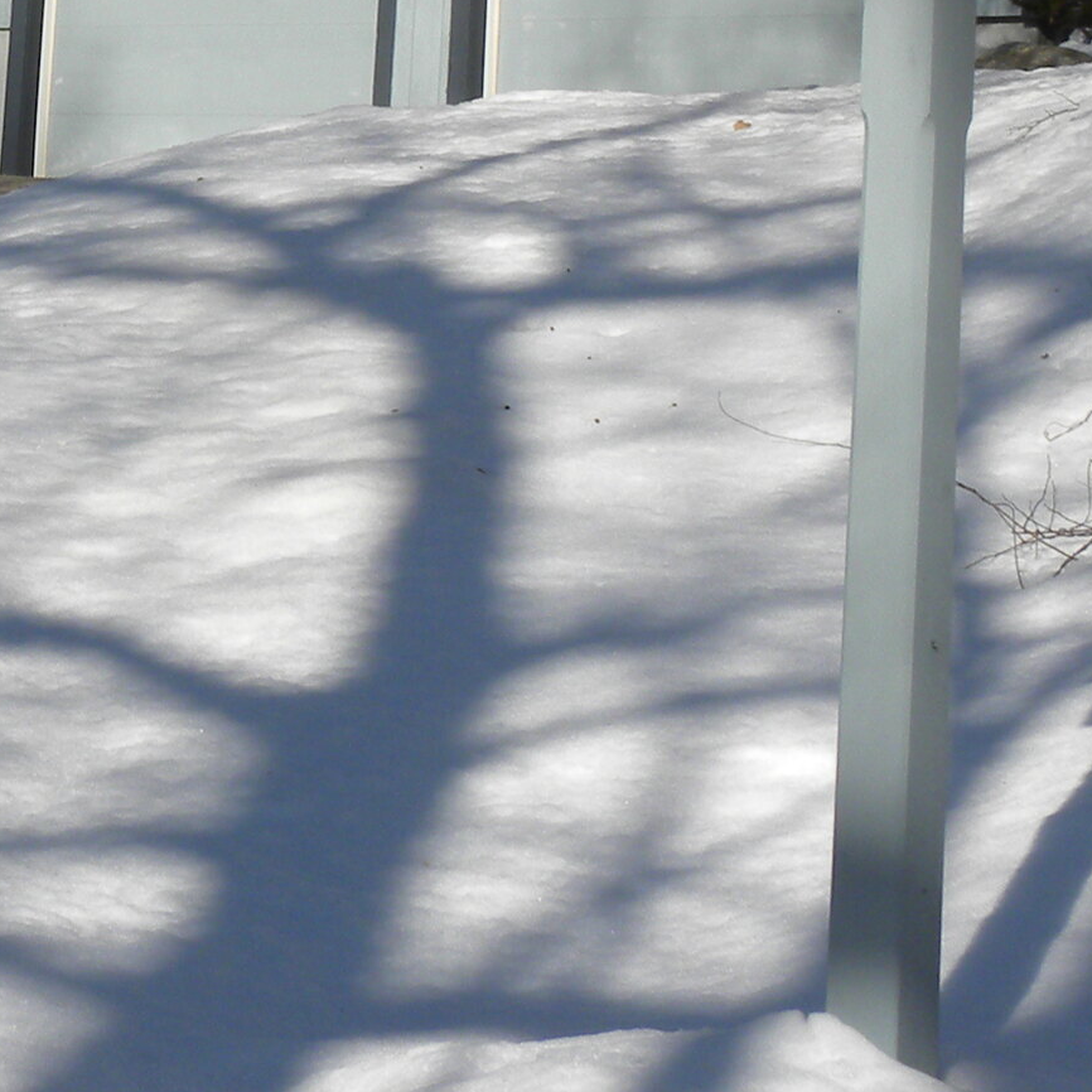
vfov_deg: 14.6
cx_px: -125
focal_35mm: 116
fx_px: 4140
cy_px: -208
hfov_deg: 14.7
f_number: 6.3
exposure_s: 1/390
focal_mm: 6.6
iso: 64
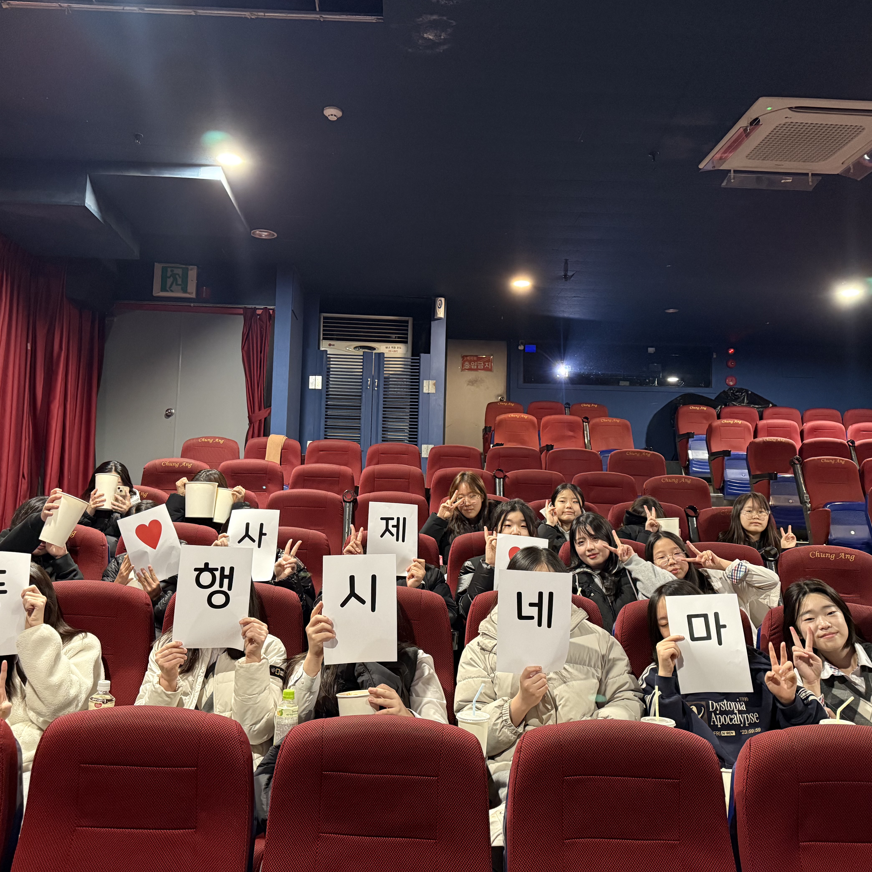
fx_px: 826
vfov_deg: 55.6
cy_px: 425
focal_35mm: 29
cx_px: 416
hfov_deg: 55.6
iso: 640
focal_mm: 6.76
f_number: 1.78
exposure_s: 1/40
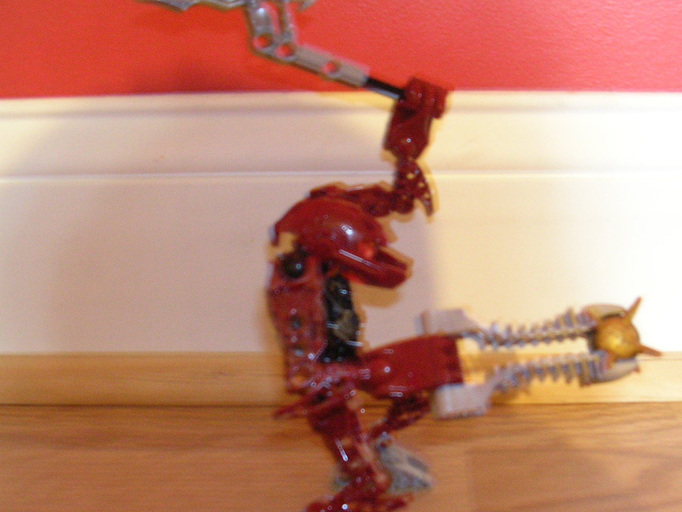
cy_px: 268
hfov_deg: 41.9
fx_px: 887
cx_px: 402
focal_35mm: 45
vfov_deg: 32.2
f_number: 2.8
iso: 200
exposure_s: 1/3.3
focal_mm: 5.8
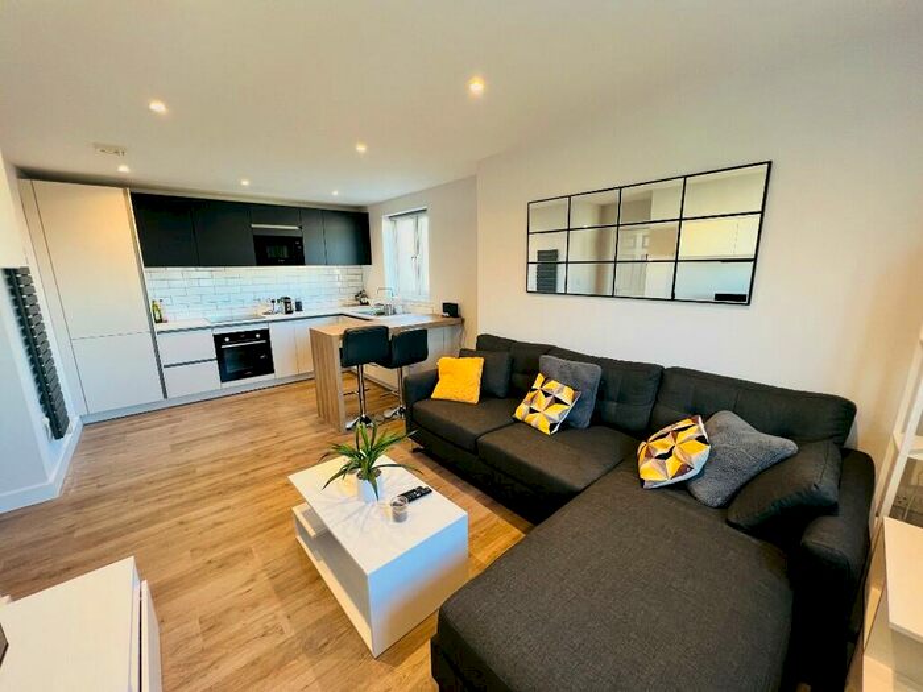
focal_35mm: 13
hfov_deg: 106.2
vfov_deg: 89.9
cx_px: 462
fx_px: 347
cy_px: 346
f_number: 1.8
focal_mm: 1.57
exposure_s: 1/100
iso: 250
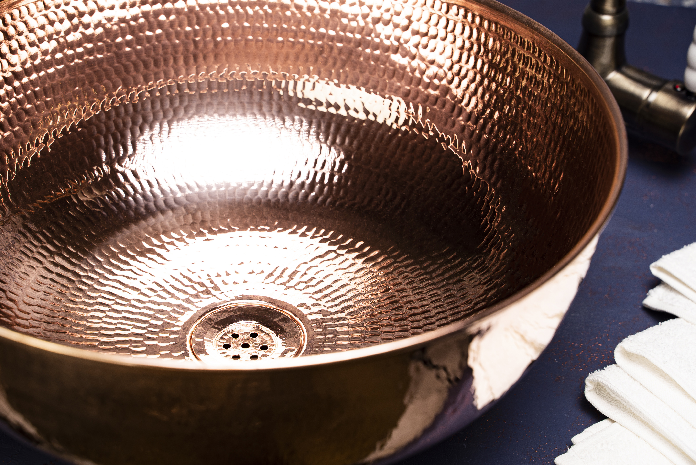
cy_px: 232
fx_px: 1451
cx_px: 348
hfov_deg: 27.0
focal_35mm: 75
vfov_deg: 18.2
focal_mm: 75
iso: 100
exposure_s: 1/25
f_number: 6.3
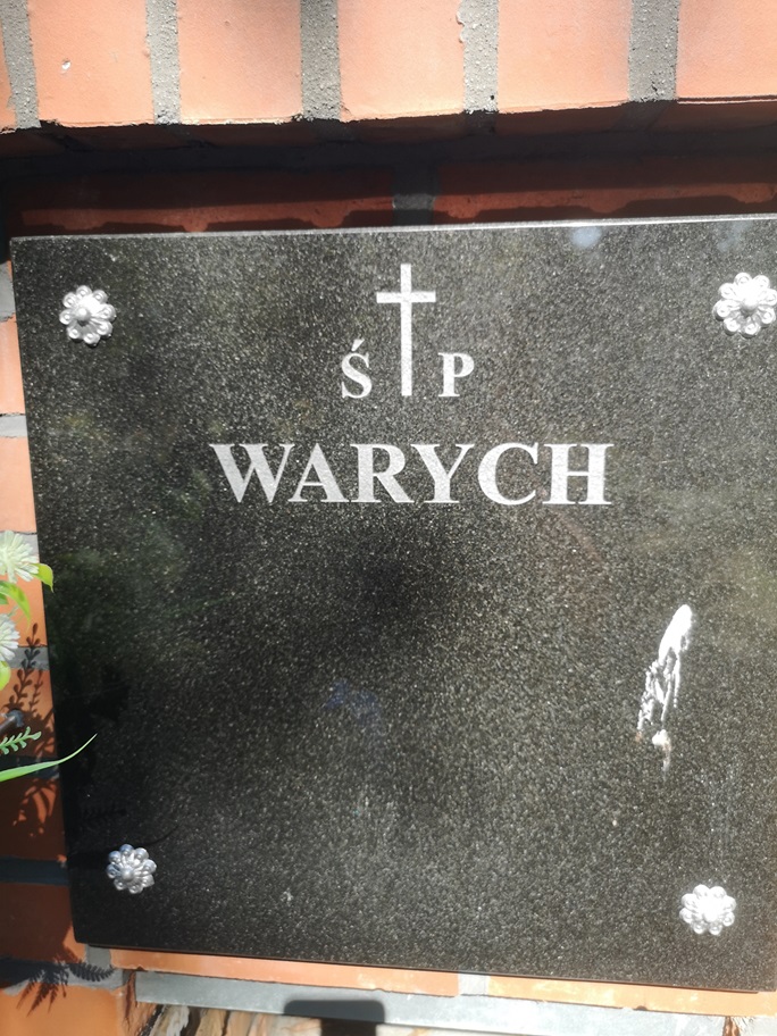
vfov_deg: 65.3
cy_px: 518
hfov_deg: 51.4
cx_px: 388
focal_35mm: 27
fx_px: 808
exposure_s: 1/324
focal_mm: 5.58
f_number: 1.8
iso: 50
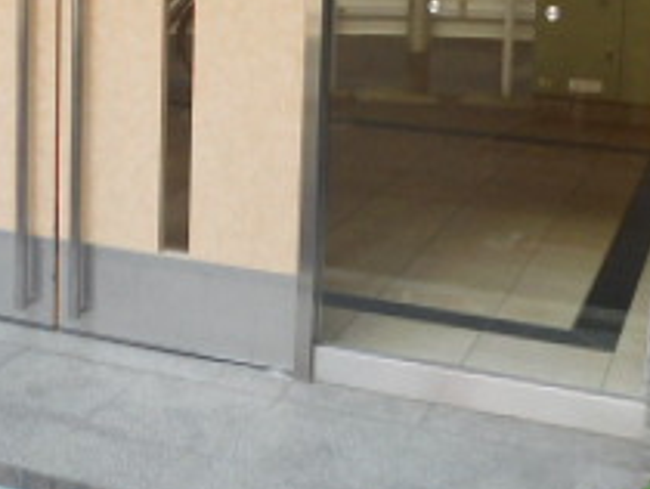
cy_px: 12
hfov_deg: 27.2
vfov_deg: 20.5
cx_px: 130
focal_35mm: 70
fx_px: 1316
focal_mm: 4
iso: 125
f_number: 3
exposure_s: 1/125
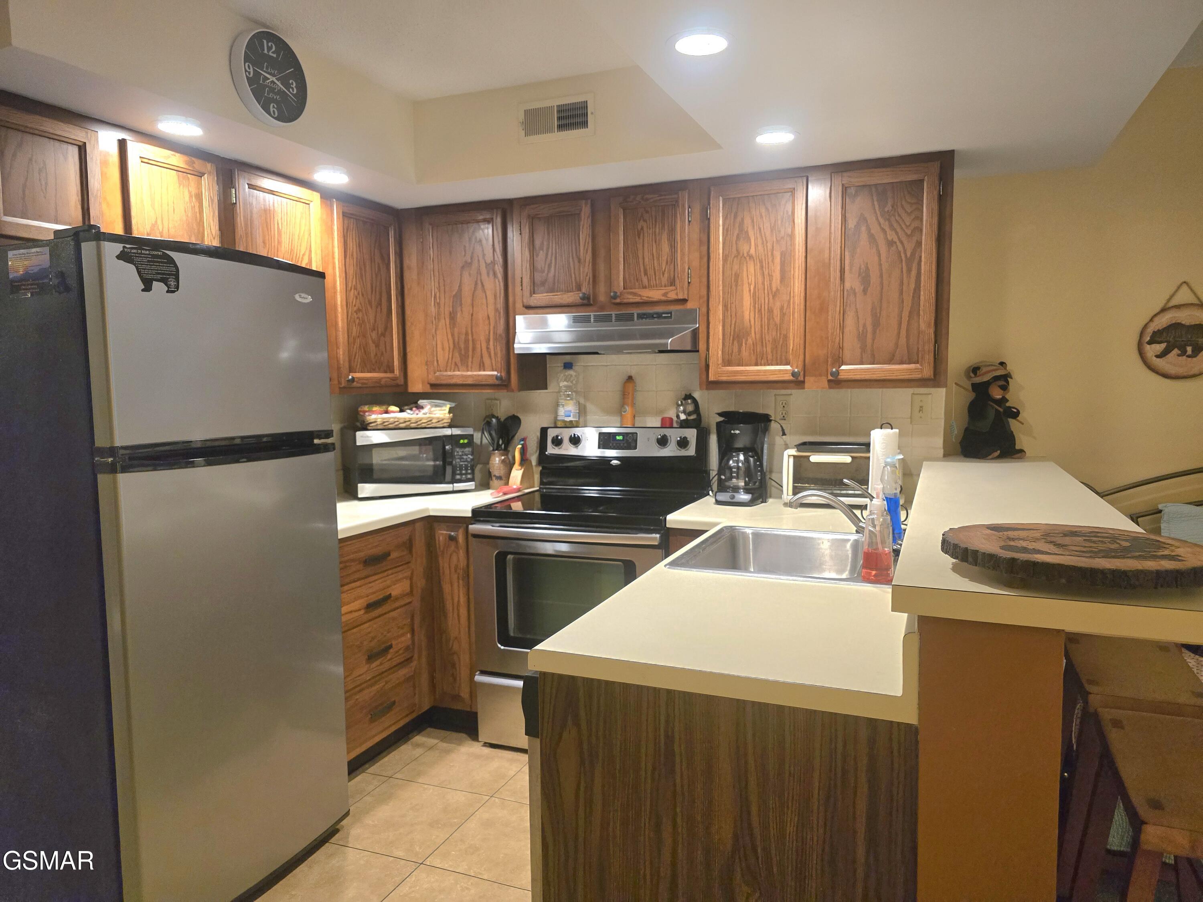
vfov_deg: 58.9
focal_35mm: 23
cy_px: 451
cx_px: 602
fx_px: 799
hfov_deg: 73.9
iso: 1000
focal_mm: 6.3
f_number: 1.7
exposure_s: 1/120
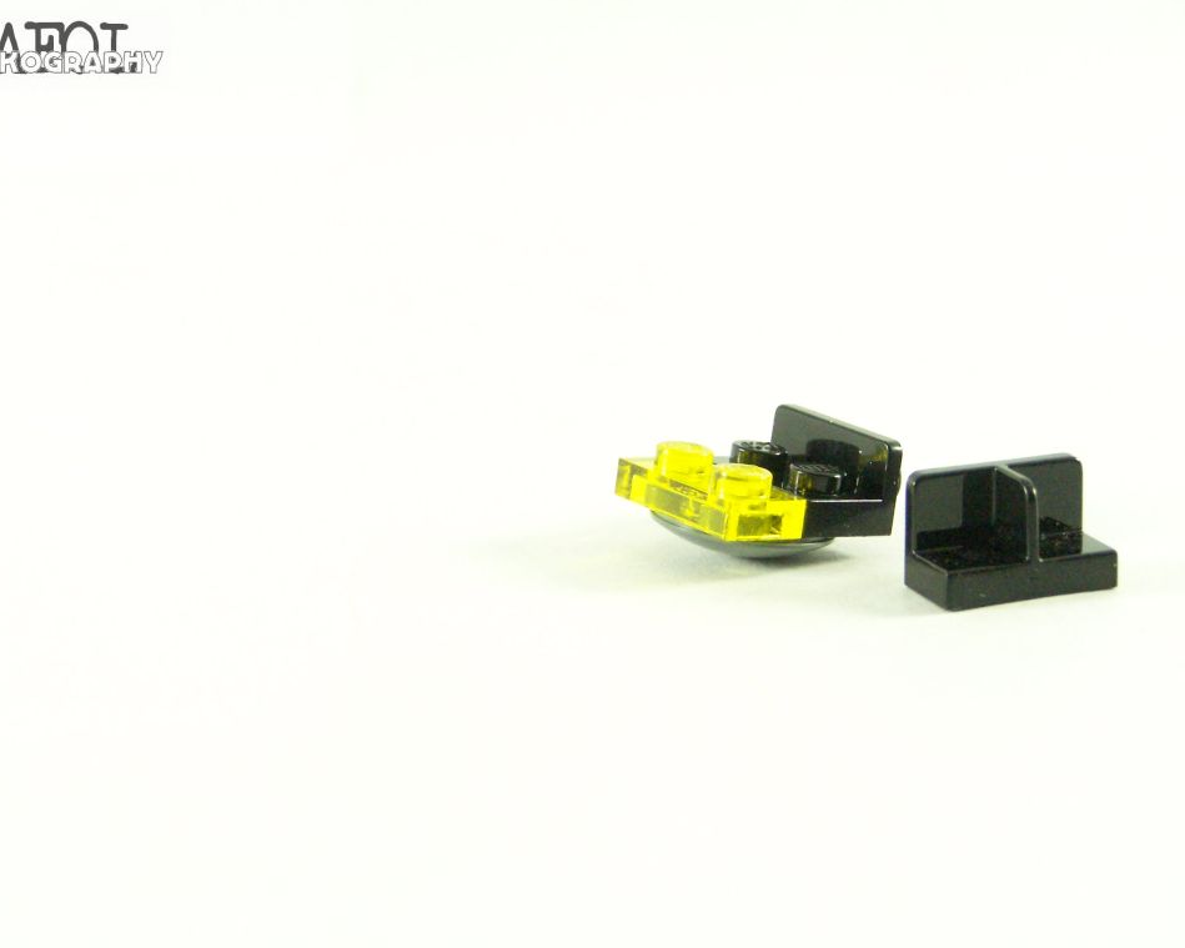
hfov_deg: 19.4
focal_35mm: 99
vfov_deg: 15.5
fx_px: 3472
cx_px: 548
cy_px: 476
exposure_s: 1/60
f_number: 3.6
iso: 400
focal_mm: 15.6
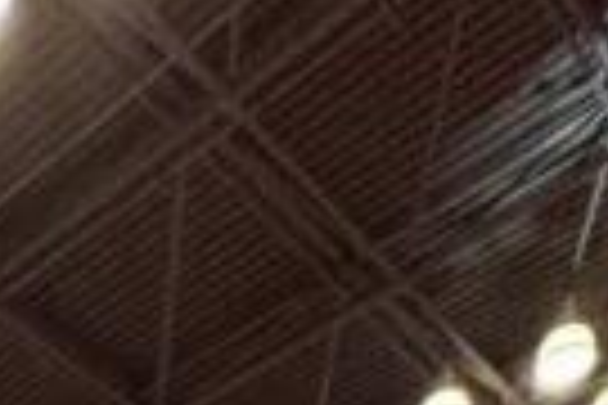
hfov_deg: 23.3
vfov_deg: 8.1
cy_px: 1638
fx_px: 1402
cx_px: -27
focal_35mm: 83
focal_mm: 2.22
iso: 250
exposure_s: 1/120
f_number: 2.2
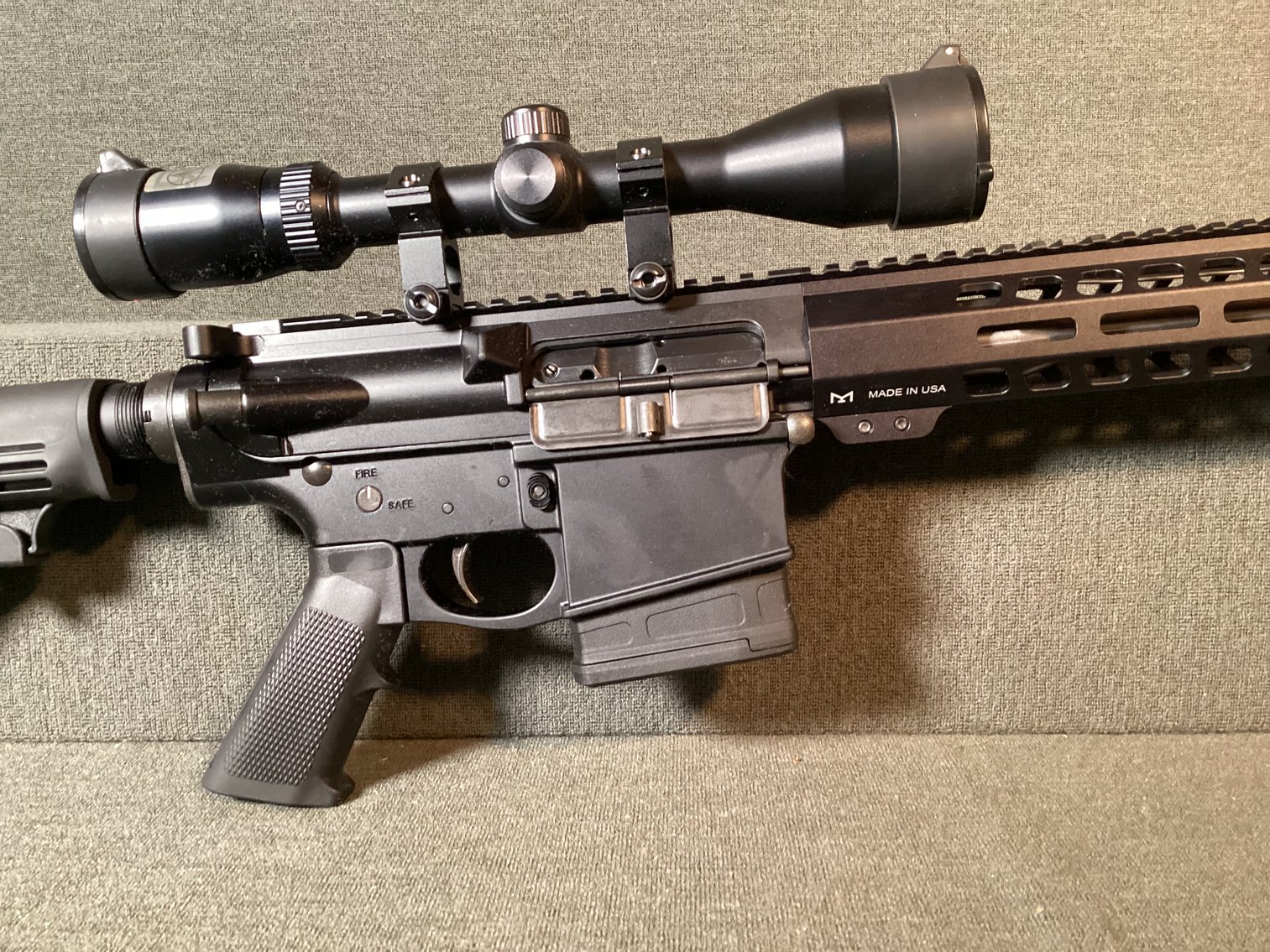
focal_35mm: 31
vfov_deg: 45.4
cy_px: 476
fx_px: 1137
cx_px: 635
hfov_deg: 58.3
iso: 400
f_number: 2.4
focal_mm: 3.3
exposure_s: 1/33
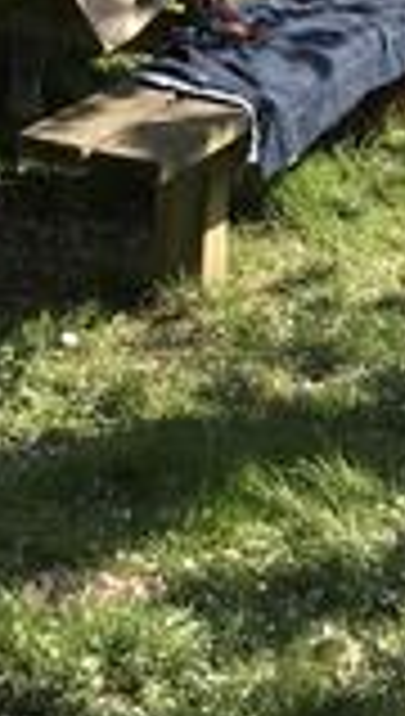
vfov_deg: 16.0
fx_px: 2185
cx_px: 99
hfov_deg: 10.6
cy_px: -536
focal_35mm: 115
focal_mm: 3.99
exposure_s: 1/958
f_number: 1.8
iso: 20
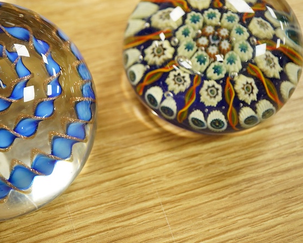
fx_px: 619
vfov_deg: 22.1
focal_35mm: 69
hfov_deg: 27.1
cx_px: 69
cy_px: 85
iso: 1250
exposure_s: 1/125
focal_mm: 30
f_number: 5
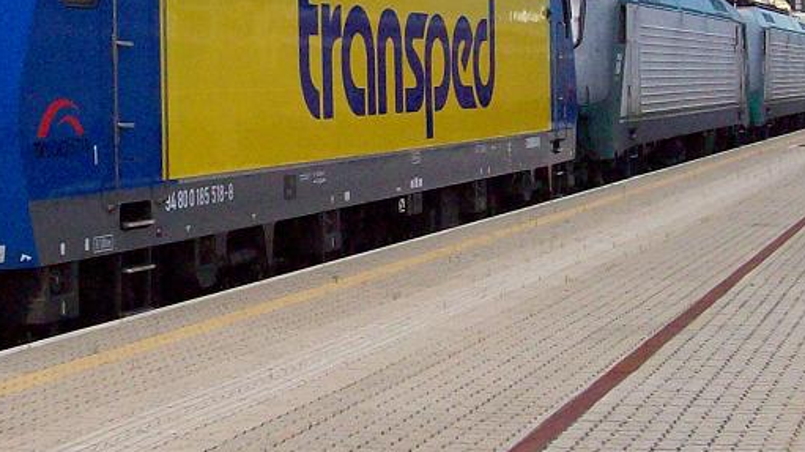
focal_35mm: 94
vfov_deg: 12.8
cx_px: 317
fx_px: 2006
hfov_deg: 22.7
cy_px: 54
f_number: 4.8
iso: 160
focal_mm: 6
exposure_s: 1/1401
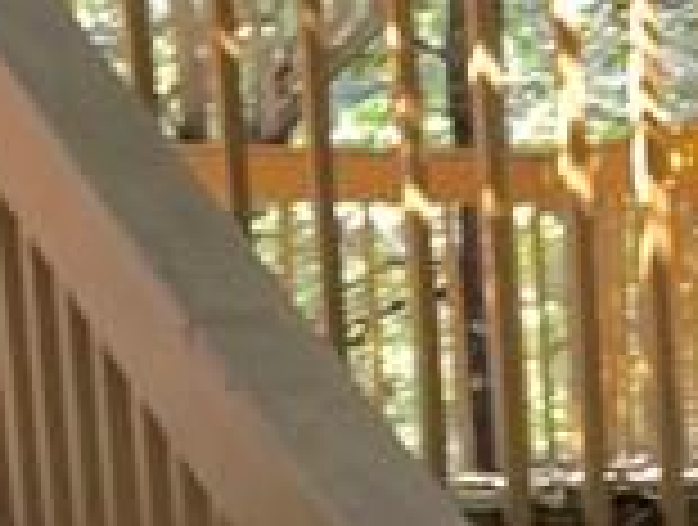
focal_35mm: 191
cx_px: 1666
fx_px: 3860
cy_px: 931
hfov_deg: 9.3
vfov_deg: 7.6
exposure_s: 1/60
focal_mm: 4.15
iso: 32
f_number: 2.2
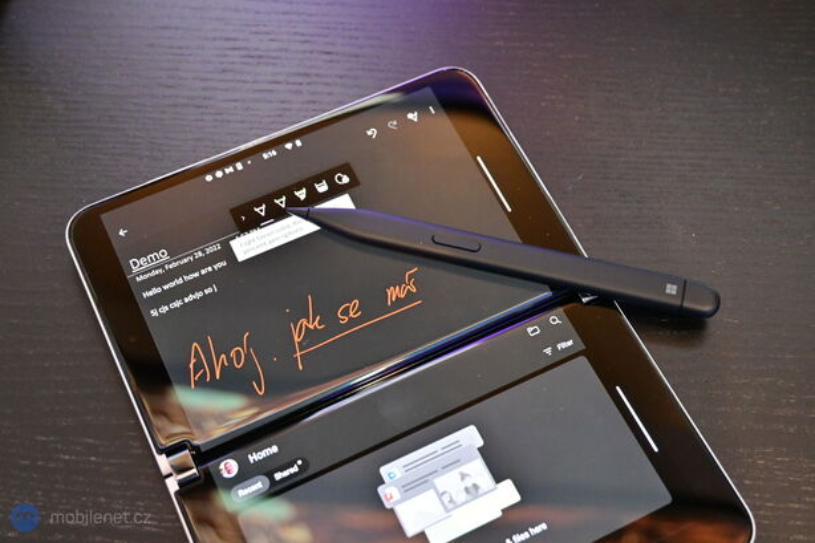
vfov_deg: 27.6
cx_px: 408
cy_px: 272
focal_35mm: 49
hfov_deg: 40.5
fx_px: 1103
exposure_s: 1/50
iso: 1600
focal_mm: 32.5
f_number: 5
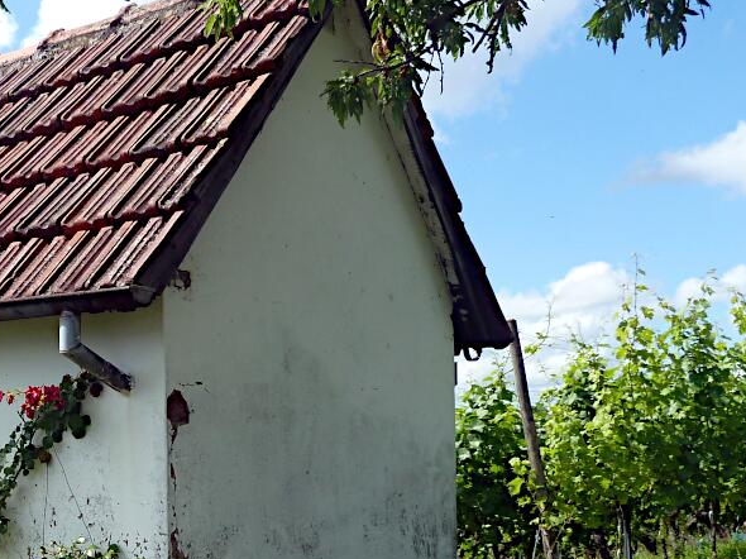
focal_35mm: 59
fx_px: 1271
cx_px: 80
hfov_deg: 31.3
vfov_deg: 24.2
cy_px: 487
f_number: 4
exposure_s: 1/500
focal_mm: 4.7
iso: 80
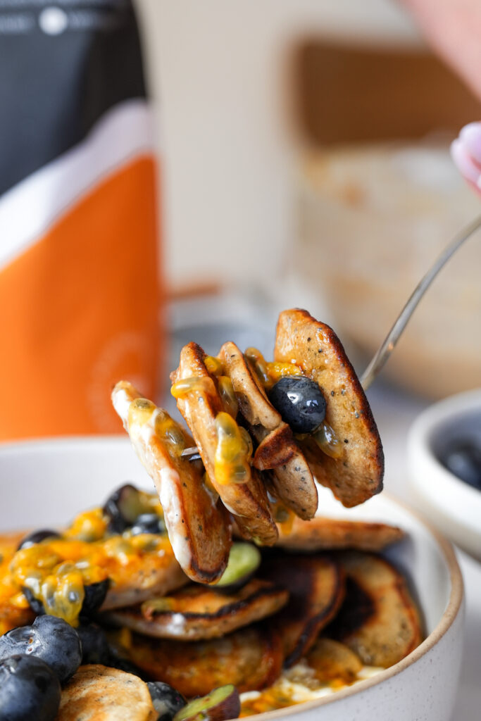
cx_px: 240
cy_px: 360
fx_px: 1643
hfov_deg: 16.7
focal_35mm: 82
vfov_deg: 24.8
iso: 320
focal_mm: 55
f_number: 4
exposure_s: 1/160
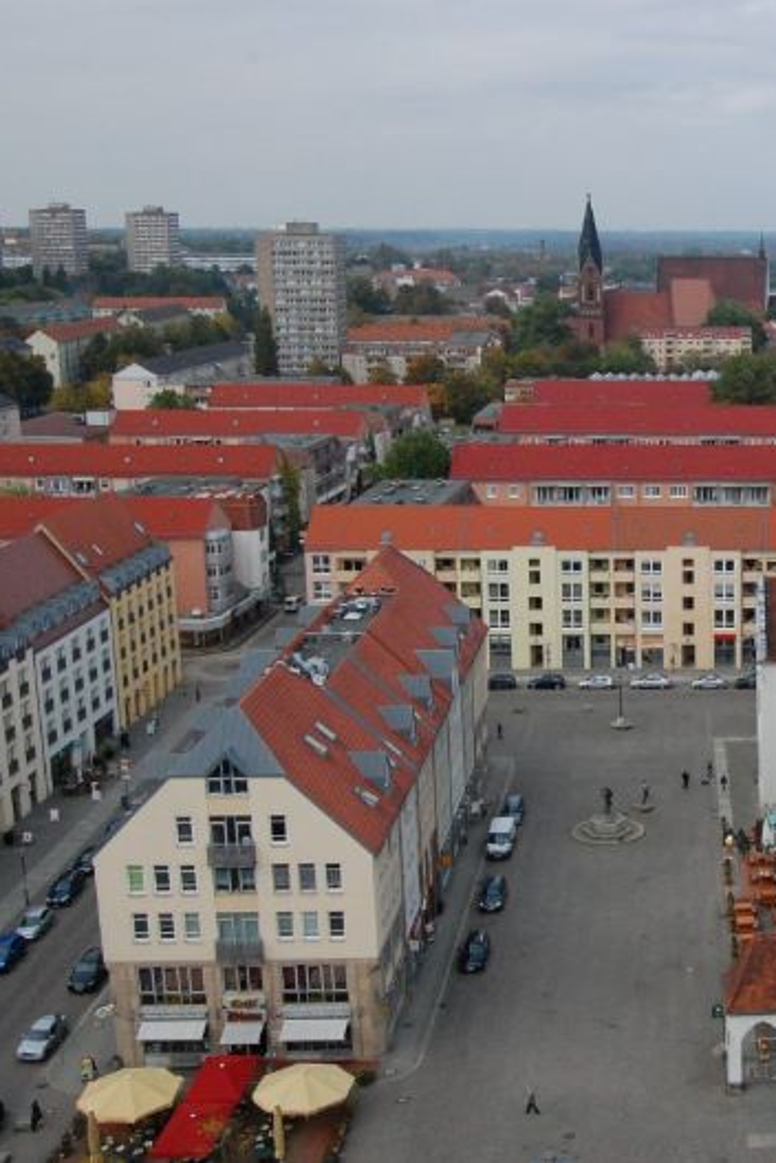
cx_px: 805
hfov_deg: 25.4
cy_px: 579
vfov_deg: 39.6
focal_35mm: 50
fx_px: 1617
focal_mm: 22
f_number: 13
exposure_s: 1/640
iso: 1600
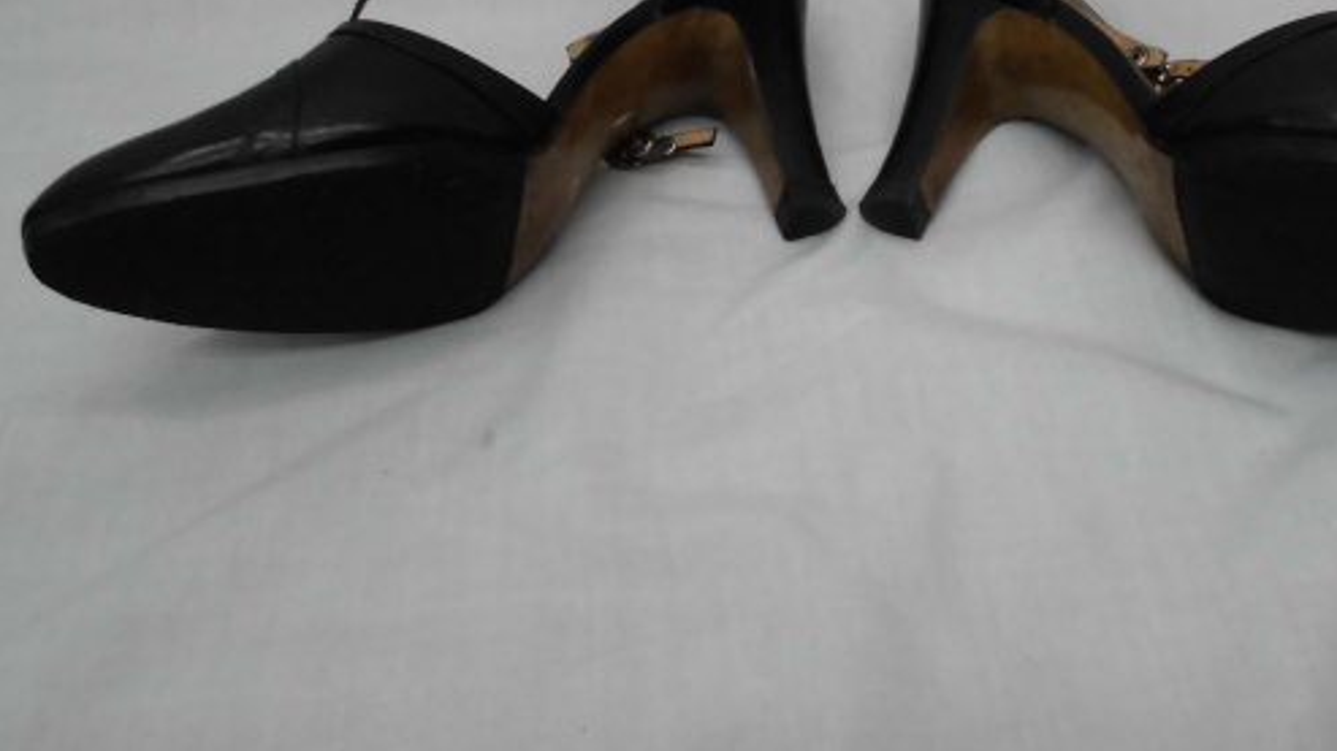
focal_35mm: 41
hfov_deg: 48.8
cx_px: 865
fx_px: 1453
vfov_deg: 28.6
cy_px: 195
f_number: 3.7
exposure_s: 1/60
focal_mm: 5.3
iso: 200
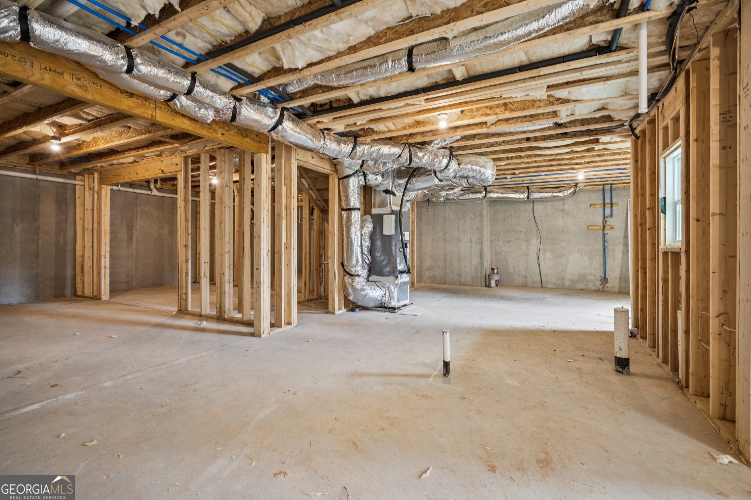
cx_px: 376
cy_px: 250
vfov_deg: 73.7
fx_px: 334
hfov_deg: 96.7
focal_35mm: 16
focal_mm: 16
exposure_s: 1/40
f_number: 5.6
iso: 400
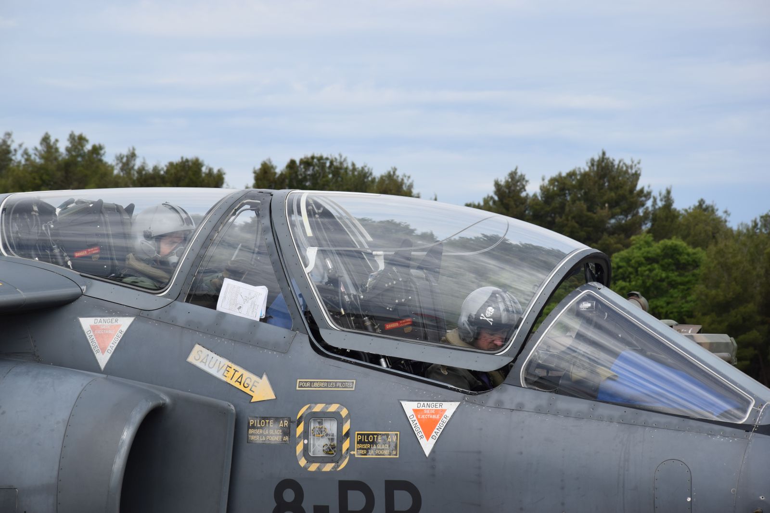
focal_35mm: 158
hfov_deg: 13.0
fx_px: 3369
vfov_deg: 8.7
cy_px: 256
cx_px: 385
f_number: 10
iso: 200
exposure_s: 1/400
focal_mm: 105
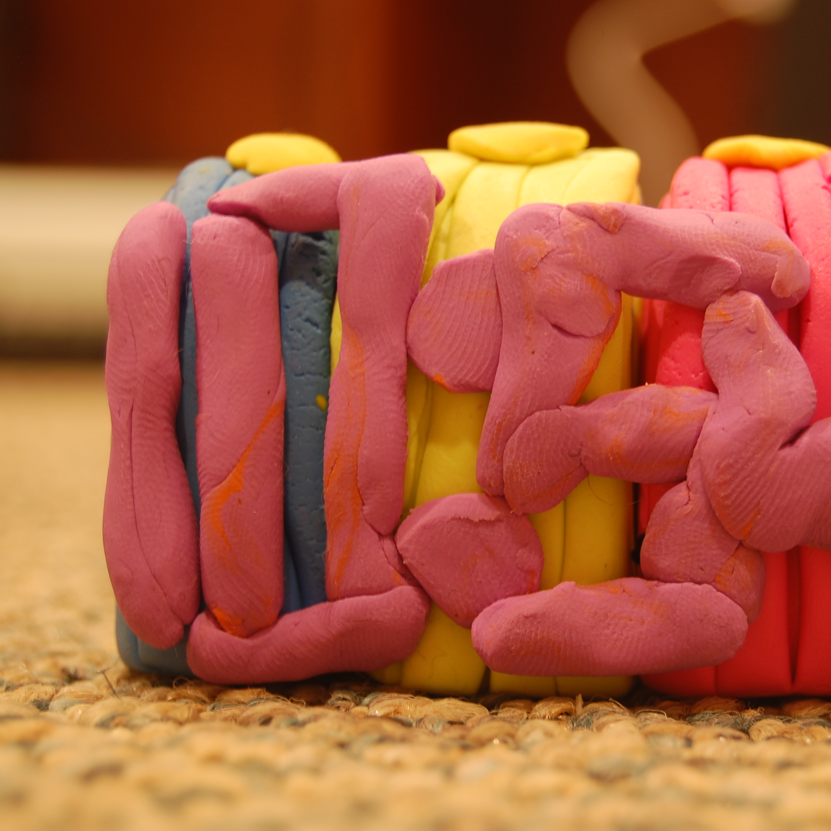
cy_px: 414
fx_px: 2716
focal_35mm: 100
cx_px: 585
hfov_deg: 17.3
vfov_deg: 17.4
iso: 200
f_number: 5.6
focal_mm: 52
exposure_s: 1/1.3
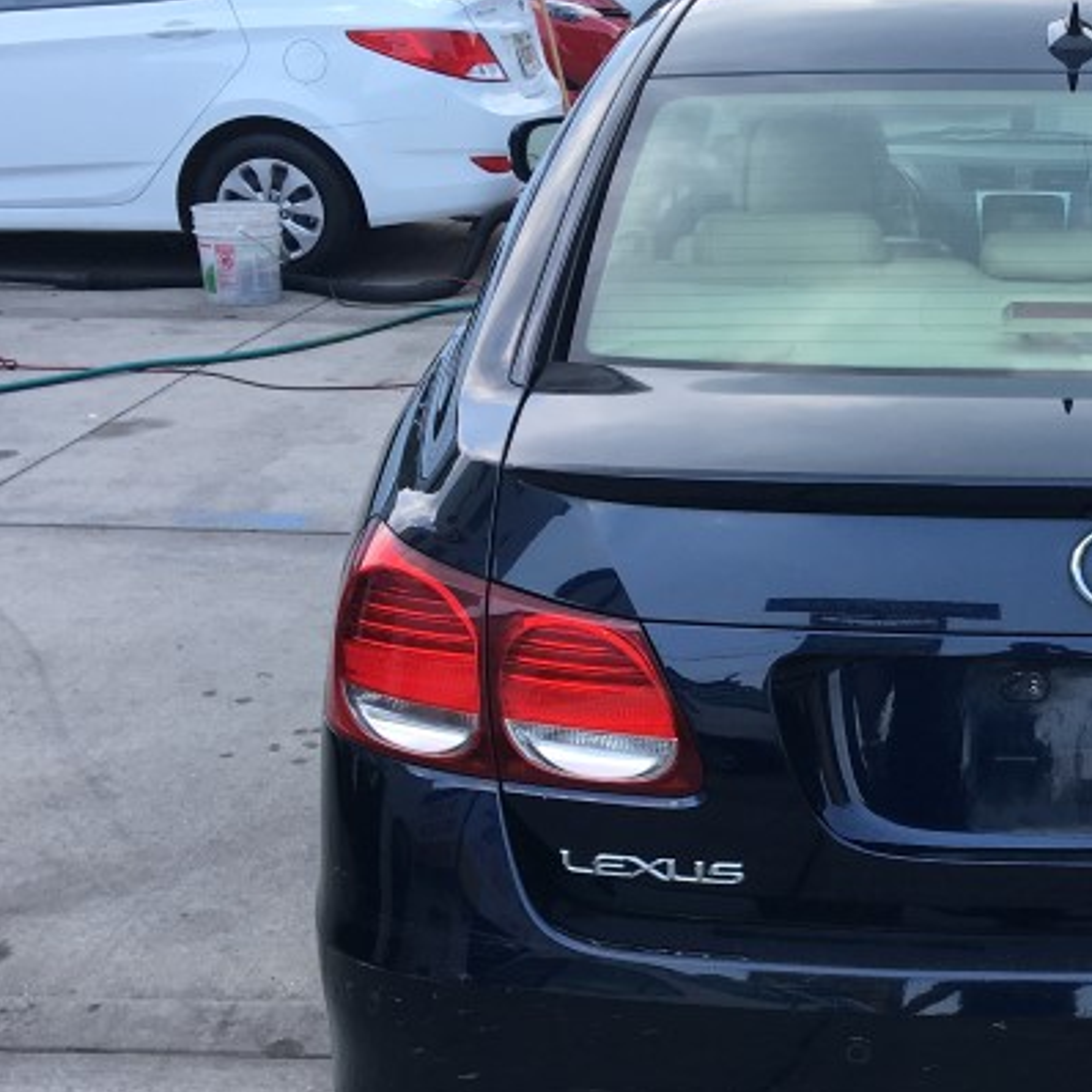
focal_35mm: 66
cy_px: 669
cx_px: 1051
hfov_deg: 25.0
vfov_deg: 26.0
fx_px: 2356
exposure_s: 1/442
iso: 25
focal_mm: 4.15
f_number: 2.2
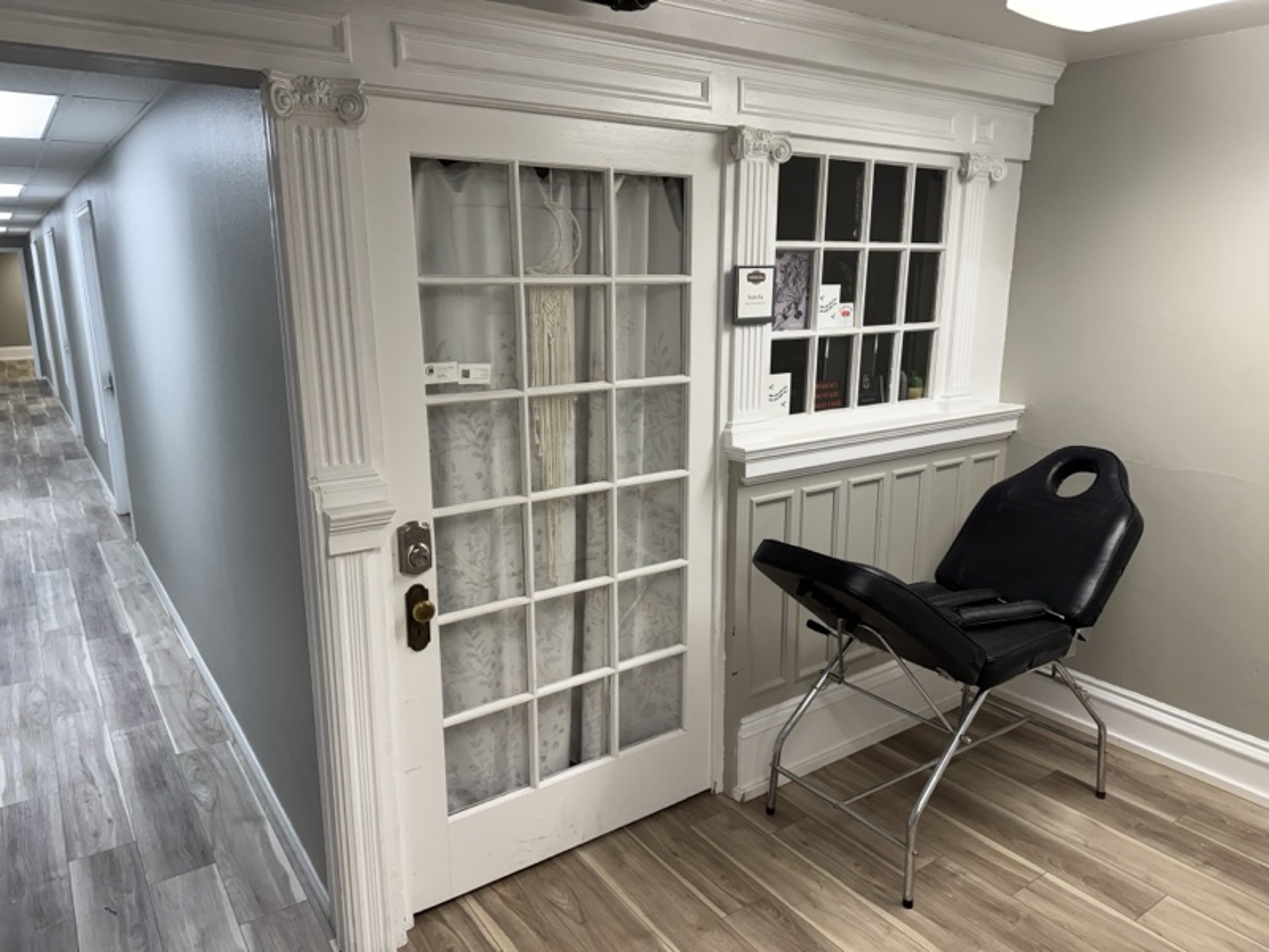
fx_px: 880
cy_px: 476
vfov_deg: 56.8
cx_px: 634
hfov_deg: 71.6
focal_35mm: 24
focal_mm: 6.76
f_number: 1.78
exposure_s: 1/120
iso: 160
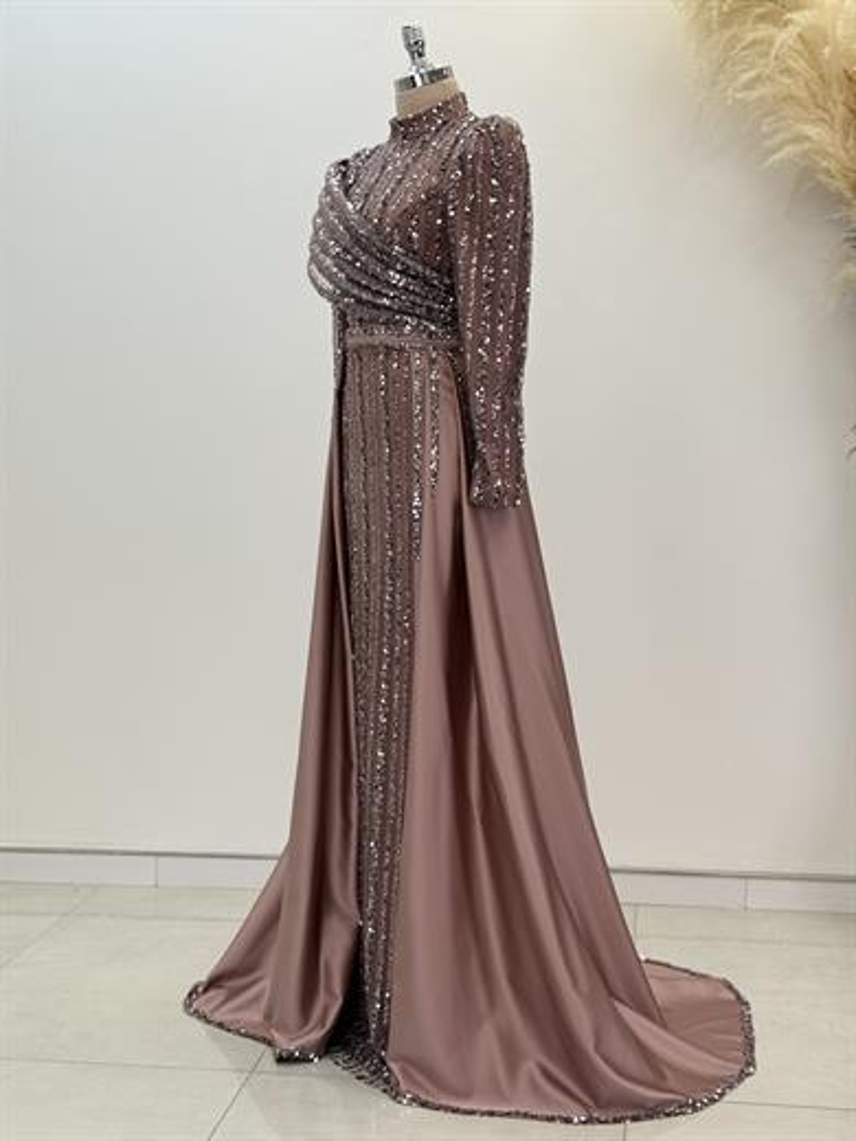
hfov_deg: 30.3
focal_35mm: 48
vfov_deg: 39.7
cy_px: 570
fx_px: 1583
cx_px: 428
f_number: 1.78
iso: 80
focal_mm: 6.76
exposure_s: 1/875
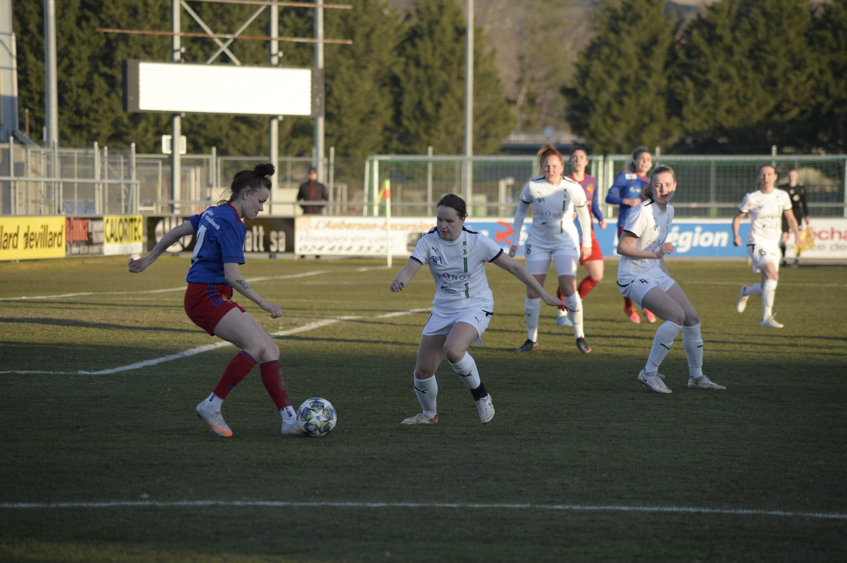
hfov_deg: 11.4
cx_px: 424
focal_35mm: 180
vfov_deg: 7.6
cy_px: 282
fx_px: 4230
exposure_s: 1/800
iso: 400
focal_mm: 180
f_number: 5
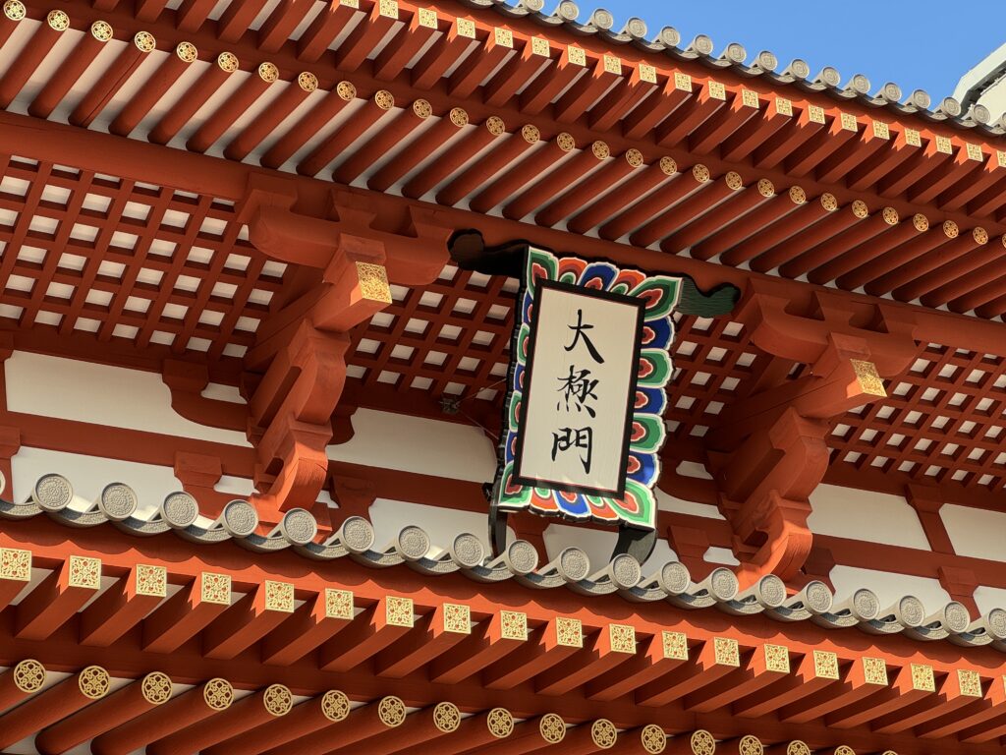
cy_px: 378
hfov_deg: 25.3
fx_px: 2238
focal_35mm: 77
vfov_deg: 19.1
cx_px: 503
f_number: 2.8
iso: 25
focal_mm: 9
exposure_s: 1/102
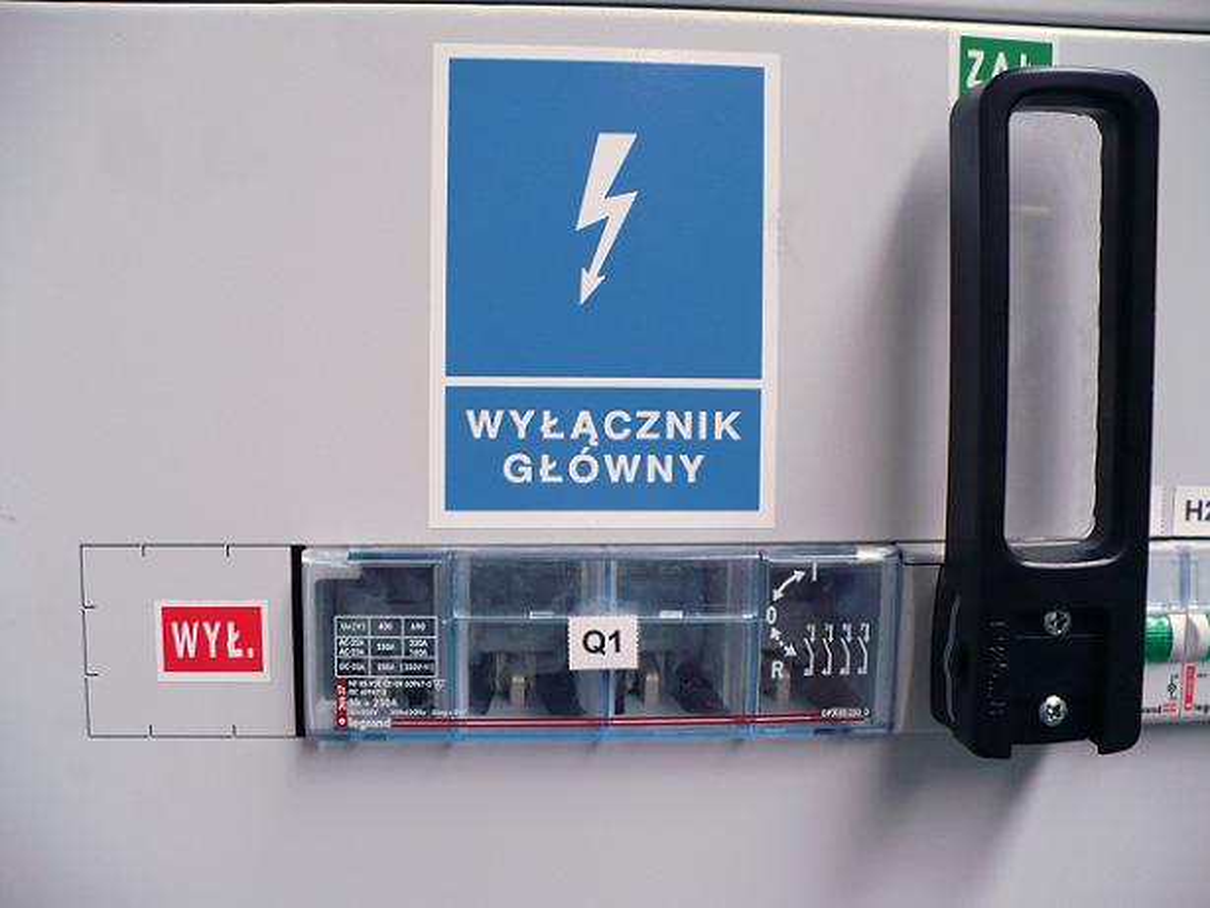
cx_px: 605
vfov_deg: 38.7
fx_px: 1294
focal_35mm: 37
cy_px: 454
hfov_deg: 50.1
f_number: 2.8
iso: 100
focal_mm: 6.1
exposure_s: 1/50
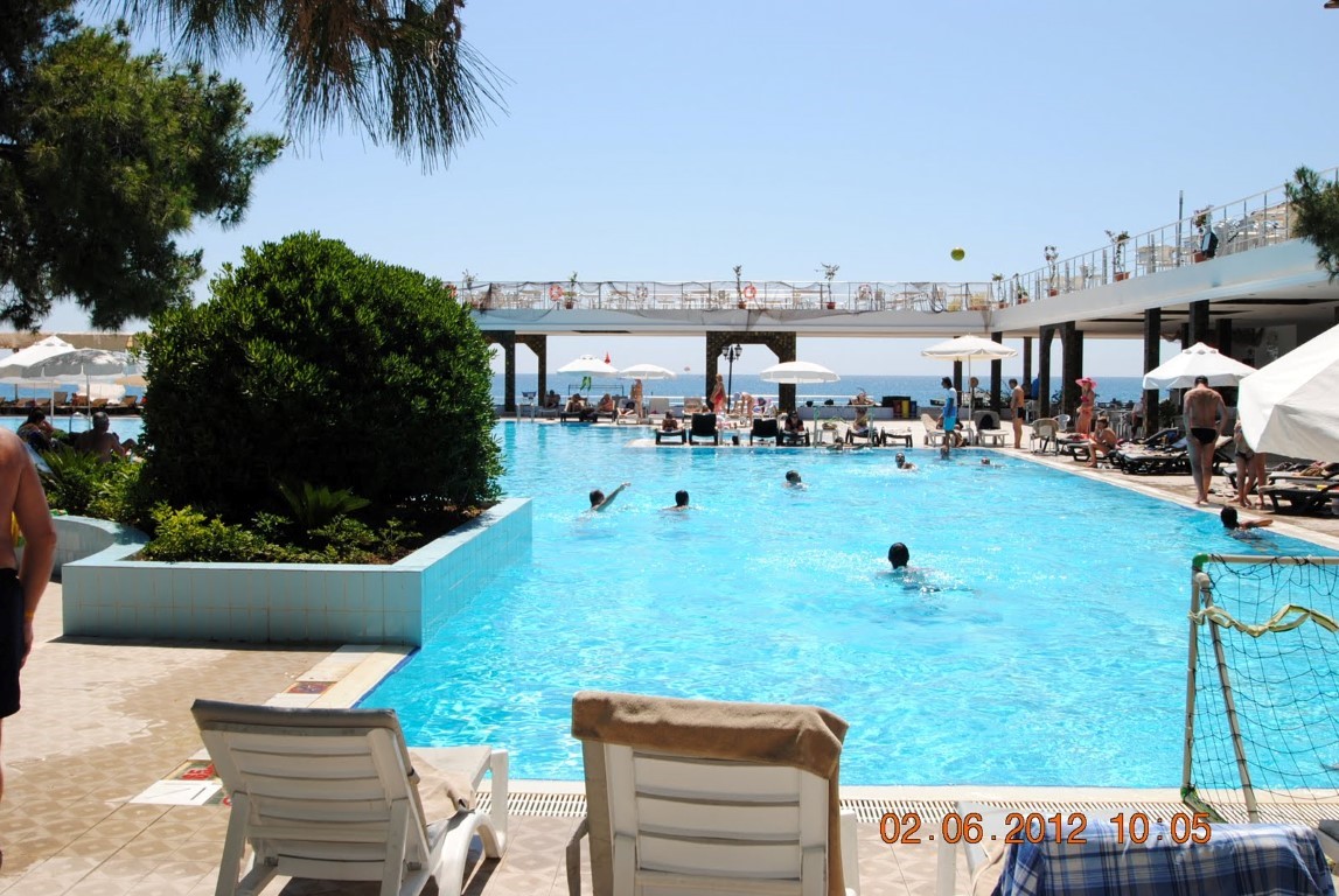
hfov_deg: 53.1
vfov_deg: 37.0
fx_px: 1341
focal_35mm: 36
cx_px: 670
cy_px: 448
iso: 100
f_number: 9
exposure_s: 1/200
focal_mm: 24
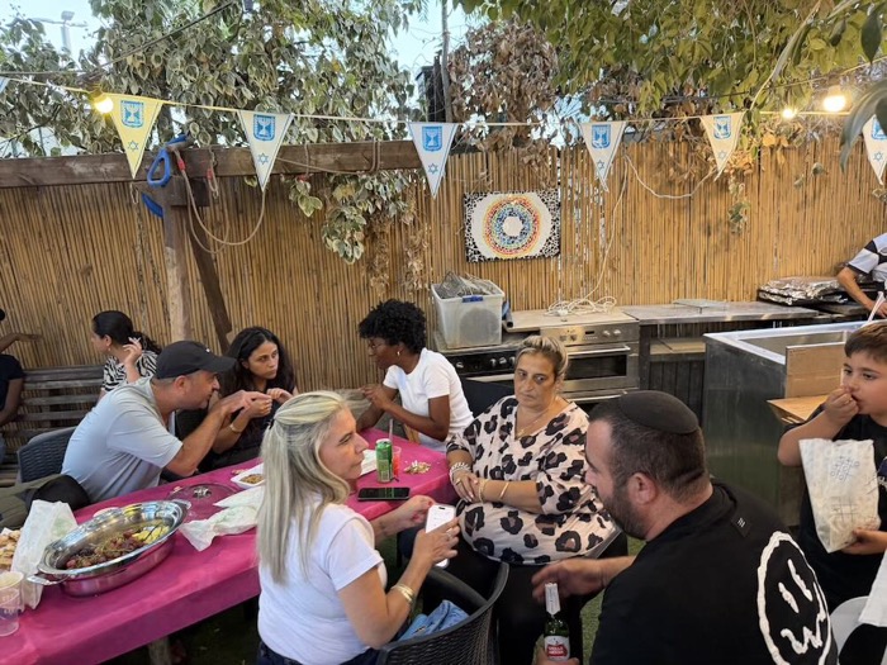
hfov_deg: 71.6
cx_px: 444
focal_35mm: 24
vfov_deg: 56.8
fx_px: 615
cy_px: 332
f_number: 1.78
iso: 250
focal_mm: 6.76
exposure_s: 1/60
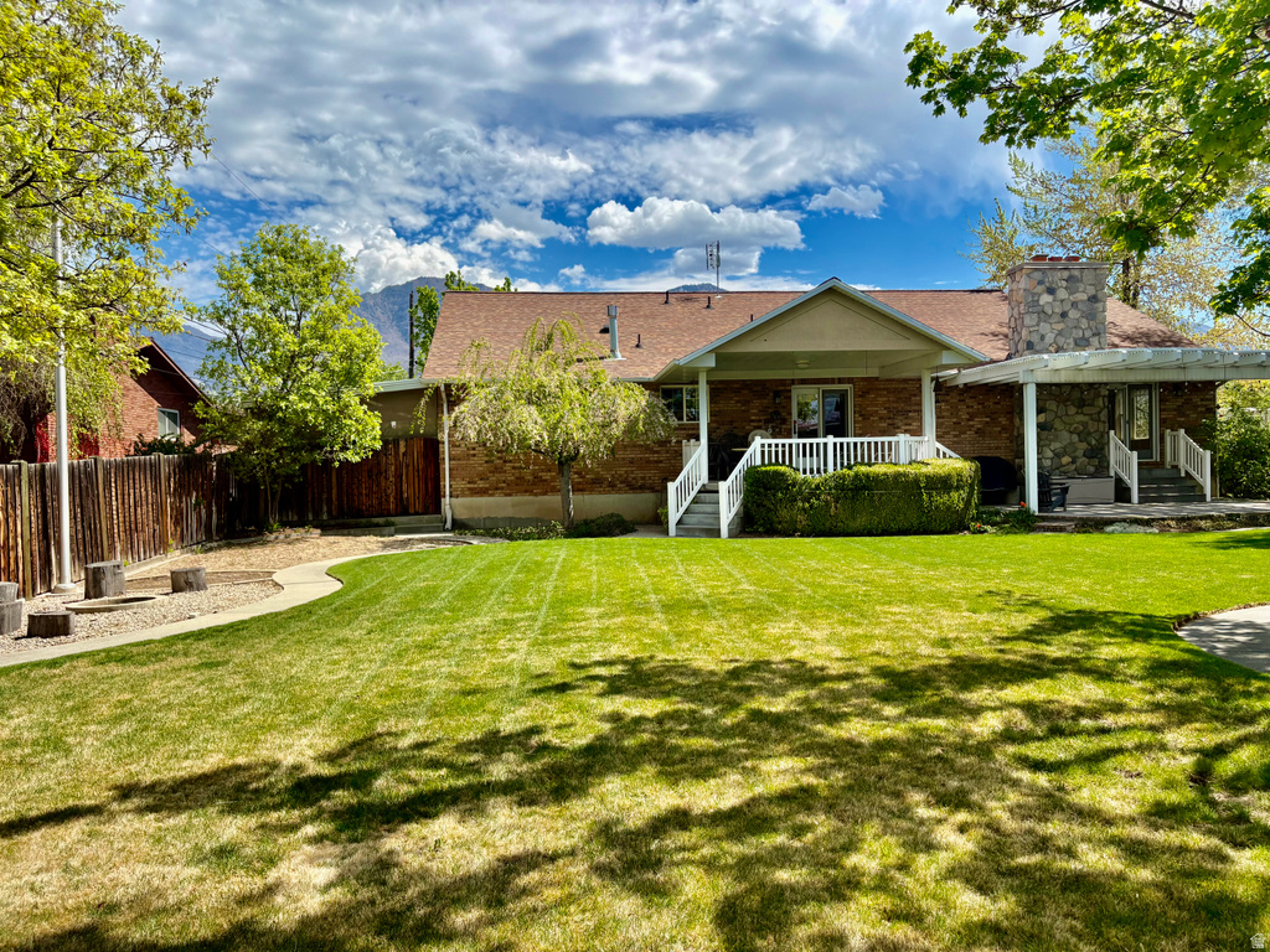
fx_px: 954
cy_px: 476
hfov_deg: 67.3
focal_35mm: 26
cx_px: 635
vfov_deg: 53.1
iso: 50
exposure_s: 1/3623
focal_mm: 5.96
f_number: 1.6
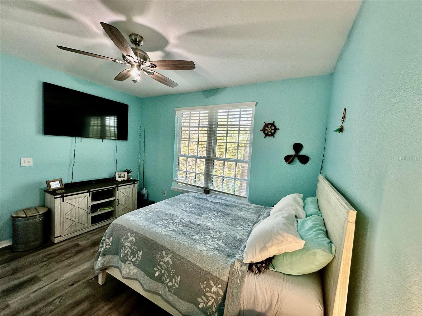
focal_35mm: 14
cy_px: 158
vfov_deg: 85.7
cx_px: 211
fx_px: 171
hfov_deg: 102.1
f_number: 2.2
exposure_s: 1/120
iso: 125
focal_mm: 2.22
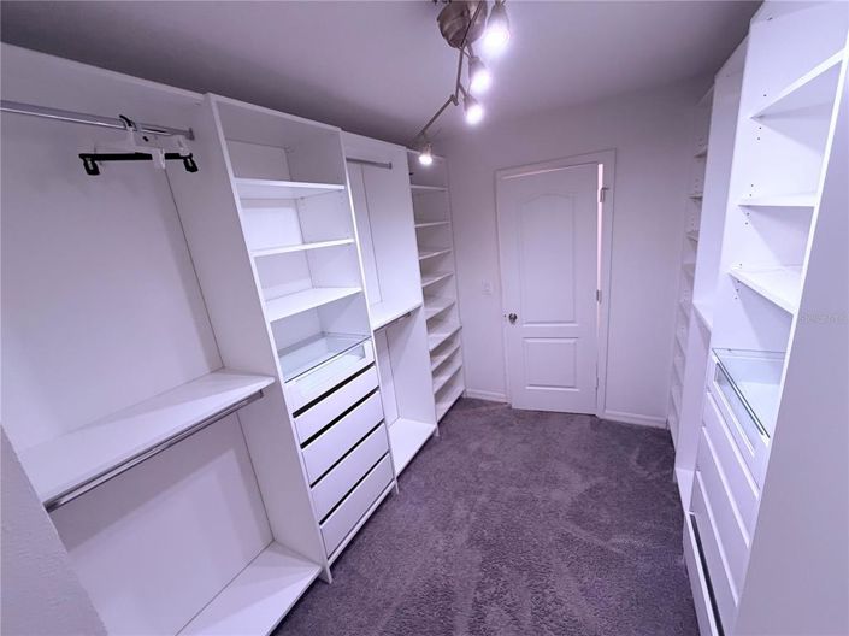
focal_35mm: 14
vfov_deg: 85.6
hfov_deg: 102.1
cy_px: 318
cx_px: 424
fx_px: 343
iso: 320
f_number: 2.2
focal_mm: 2.22
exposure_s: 1/120
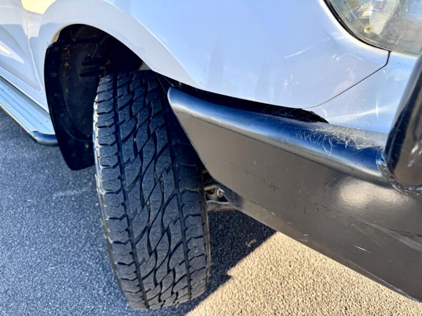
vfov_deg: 56.8
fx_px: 293
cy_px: 158
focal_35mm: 24
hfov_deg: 71.6
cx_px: 211
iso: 80
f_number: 1.78
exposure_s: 1/671
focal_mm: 6.76
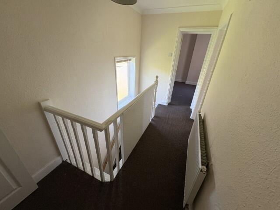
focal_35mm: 14
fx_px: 113
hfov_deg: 102.1
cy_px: 105
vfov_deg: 85.7
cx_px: 140
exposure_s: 1/99
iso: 200
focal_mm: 2.22
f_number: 2.2
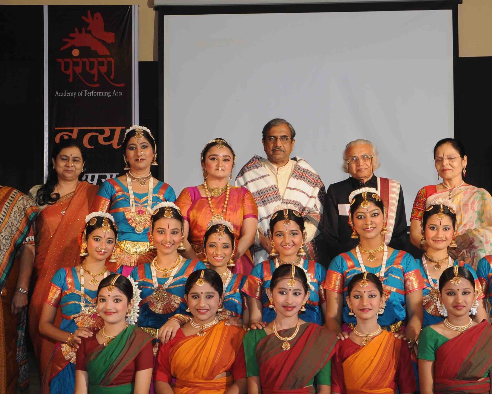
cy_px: 225
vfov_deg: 22.5
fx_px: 990
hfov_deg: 27.9
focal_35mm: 68
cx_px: 276
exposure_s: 1/160
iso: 320
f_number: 9
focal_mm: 30
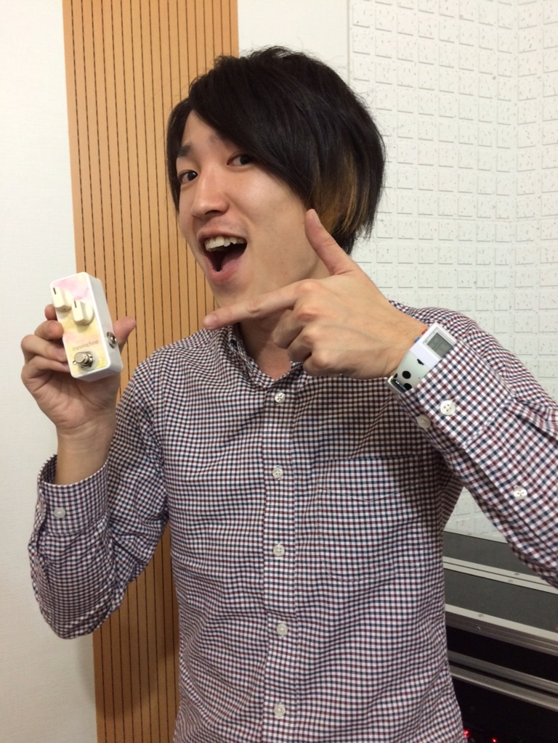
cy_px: 372
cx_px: 279
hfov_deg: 48.2
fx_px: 623
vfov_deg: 61.7
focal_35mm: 29
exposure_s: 1/30
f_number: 2.2
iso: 160
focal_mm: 4.15
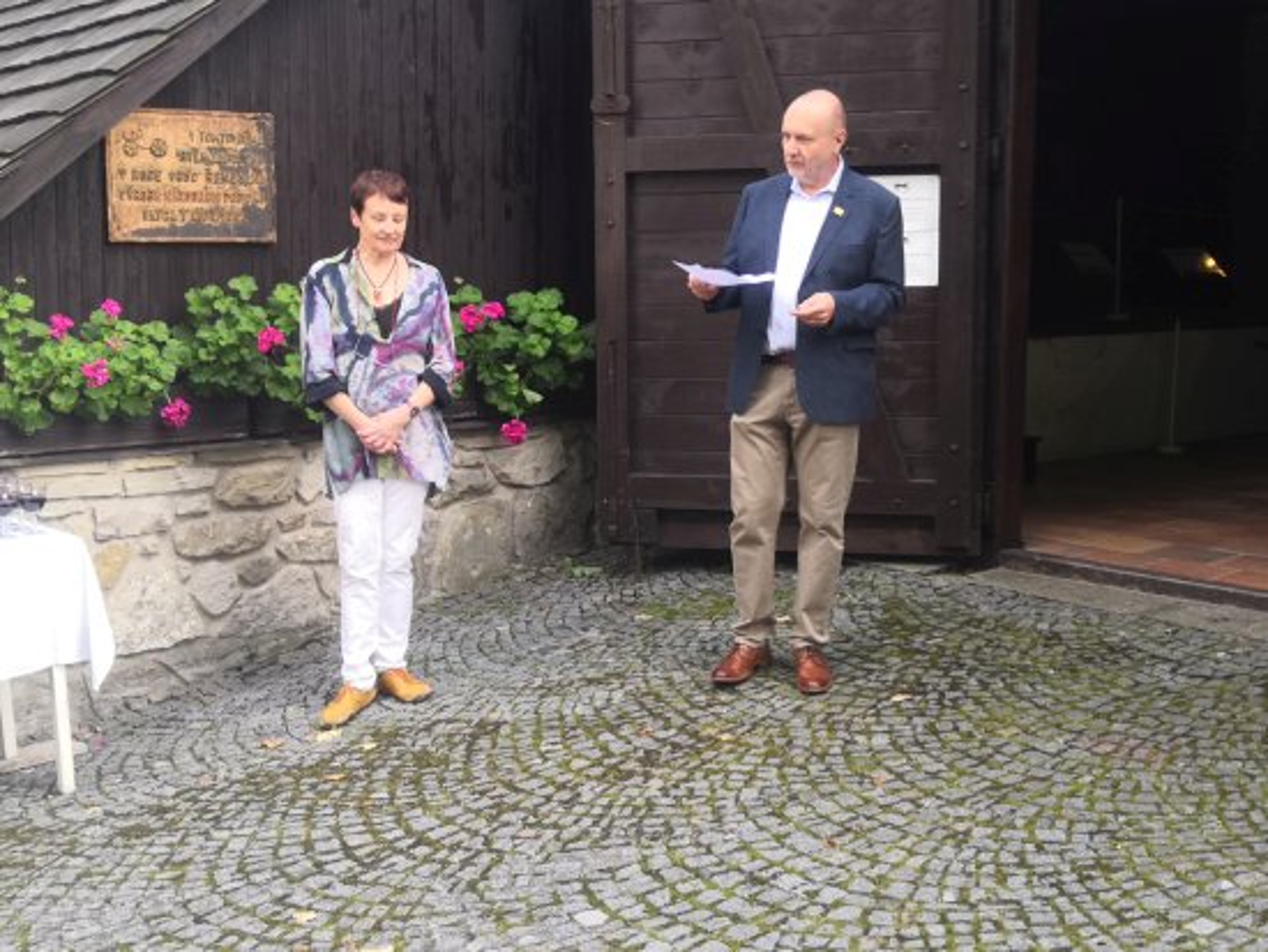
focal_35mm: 45
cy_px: 476
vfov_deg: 32.2
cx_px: 634
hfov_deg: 42.1
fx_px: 1649
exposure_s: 1/120
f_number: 4
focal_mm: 3.95
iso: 80
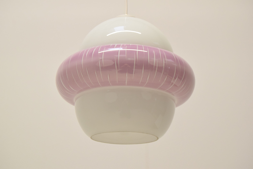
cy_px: 84
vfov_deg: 23.8
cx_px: 126
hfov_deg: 35.0
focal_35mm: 57
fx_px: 401
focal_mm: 38
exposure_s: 1/100
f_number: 7.1
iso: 1600
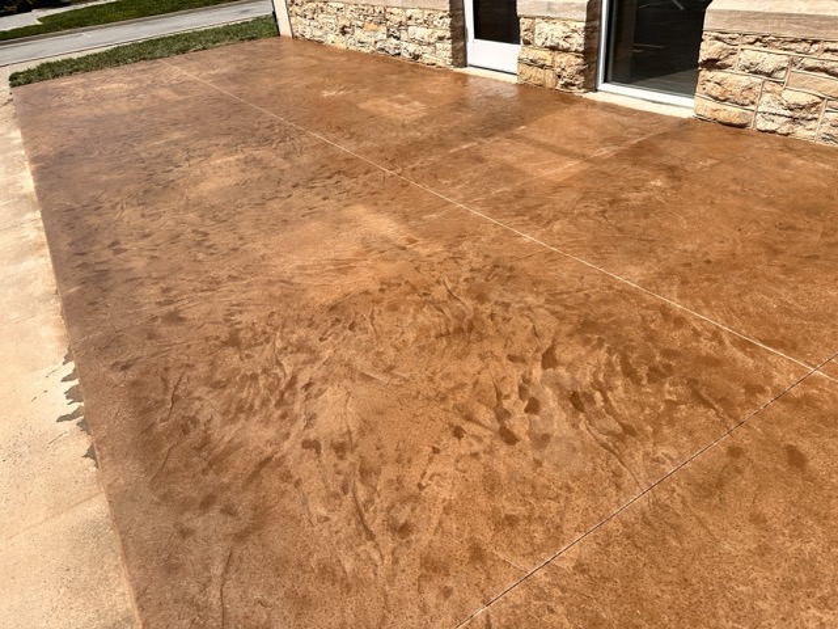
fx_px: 581
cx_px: 419
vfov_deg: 56.8
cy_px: 314
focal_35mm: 24
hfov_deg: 71.6
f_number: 1.78
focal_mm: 6.86
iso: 80
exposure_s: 1/5848
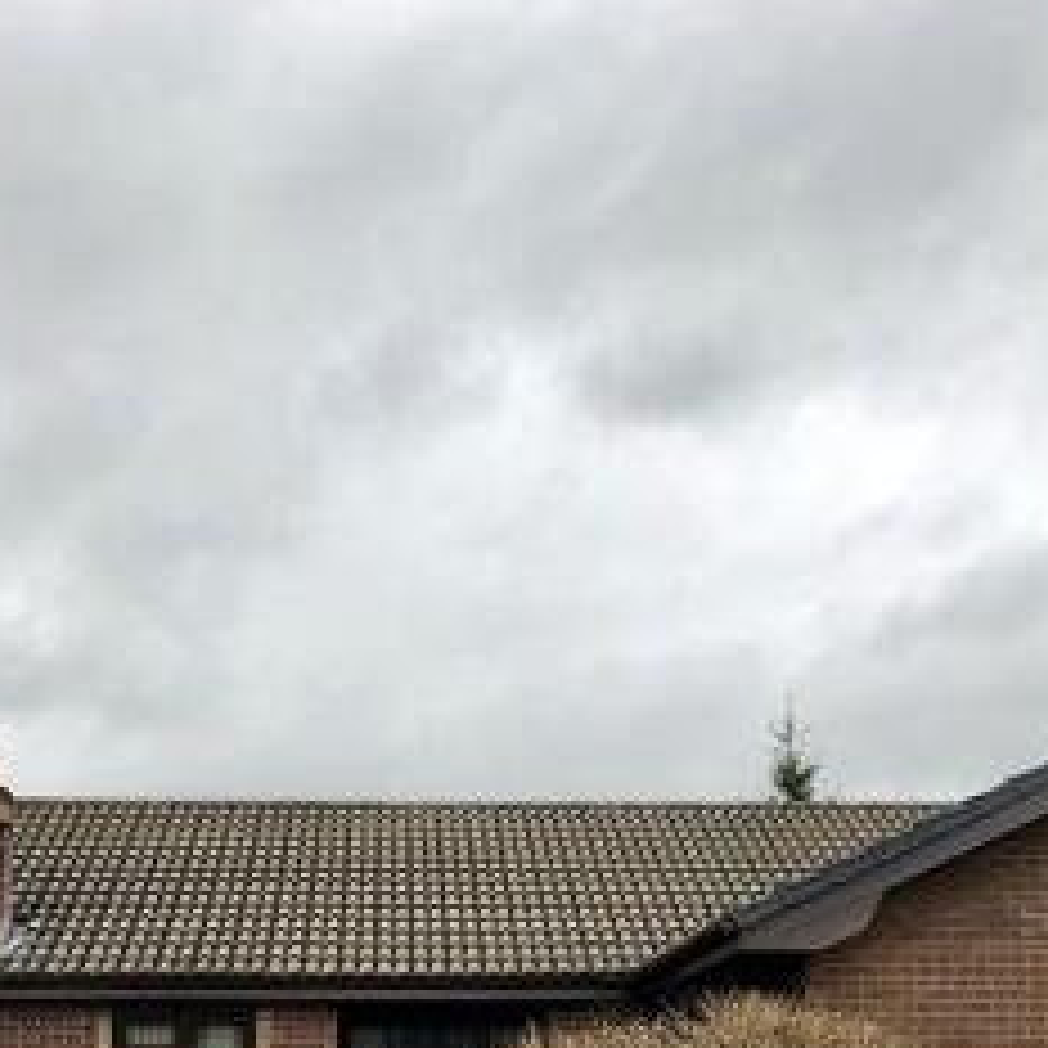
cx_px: 537
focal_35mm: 62
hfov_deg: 27.7
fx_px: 2124
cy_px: 947
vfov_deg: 26.8
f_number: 1.8
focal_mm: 3.99
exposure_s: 1/152
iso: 20
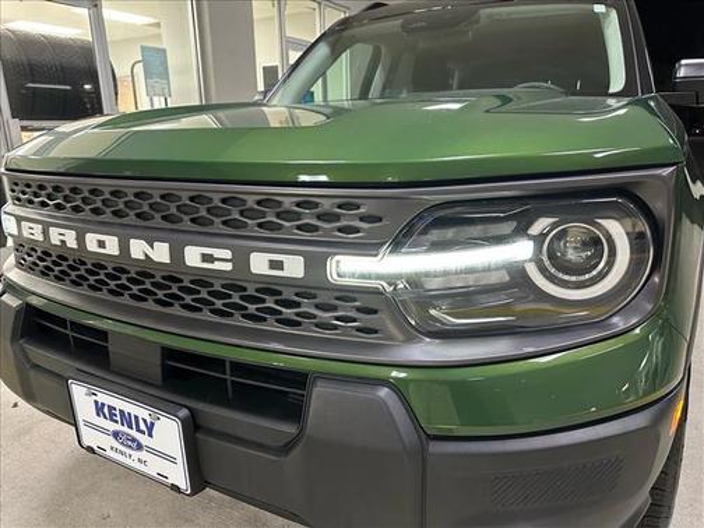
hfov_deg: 71.6
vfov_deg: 56.8
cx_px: 352
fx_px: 488
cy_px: 264
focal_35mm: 24
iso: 640
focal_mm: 6.86
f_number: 1.78
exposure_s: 1/57
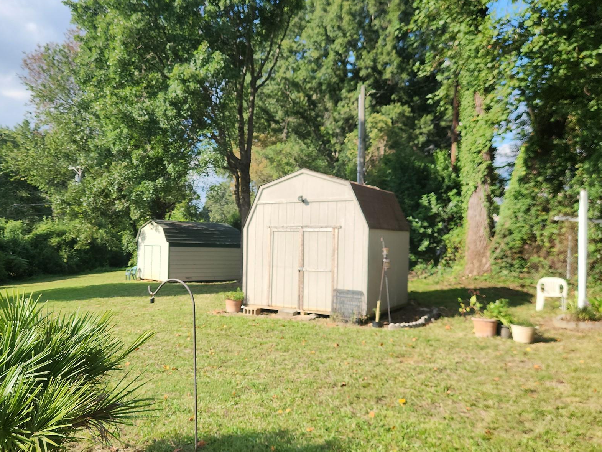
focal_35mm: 30
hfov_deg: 59.5
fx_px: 522
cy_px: 265
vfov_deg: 46.6
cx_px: 241
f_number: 1.8
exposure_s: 1/794
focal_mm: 5.4
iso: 20
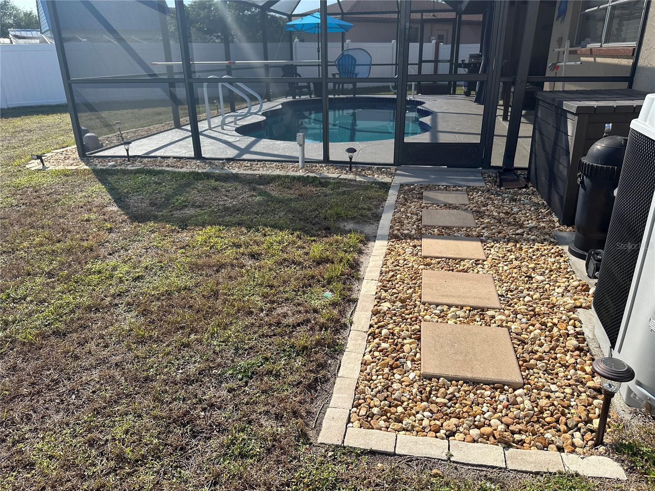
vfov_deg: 56.8
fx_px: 454
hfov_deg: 71.6
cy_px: 246
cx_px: 328
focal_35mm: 24
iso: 80
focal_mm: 6.86
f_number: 1.78
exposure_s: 1/4016
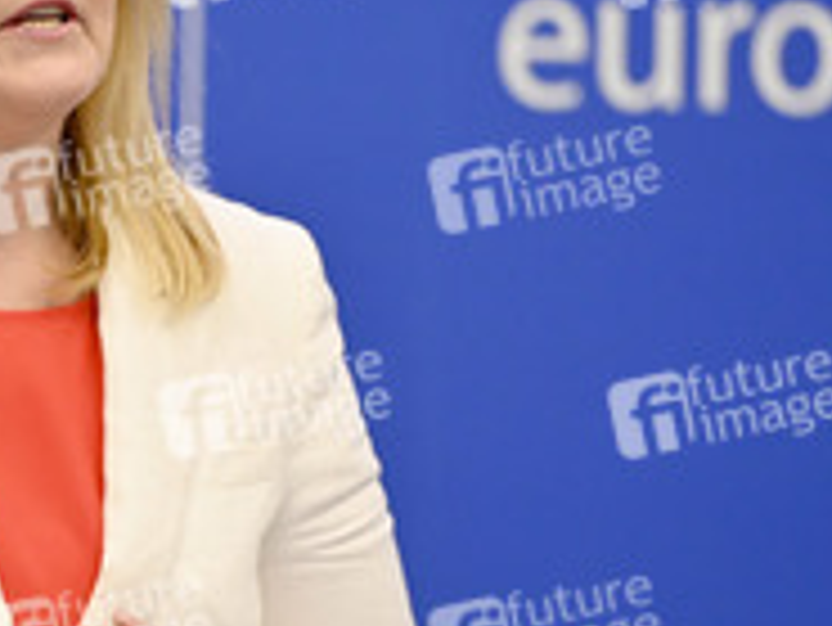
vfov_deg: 3.8
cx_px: 155
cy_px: 293
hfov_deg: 5.1
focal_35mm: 387
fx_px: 9308
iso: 2500
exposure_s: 1/500
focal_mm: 165
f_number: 2.8
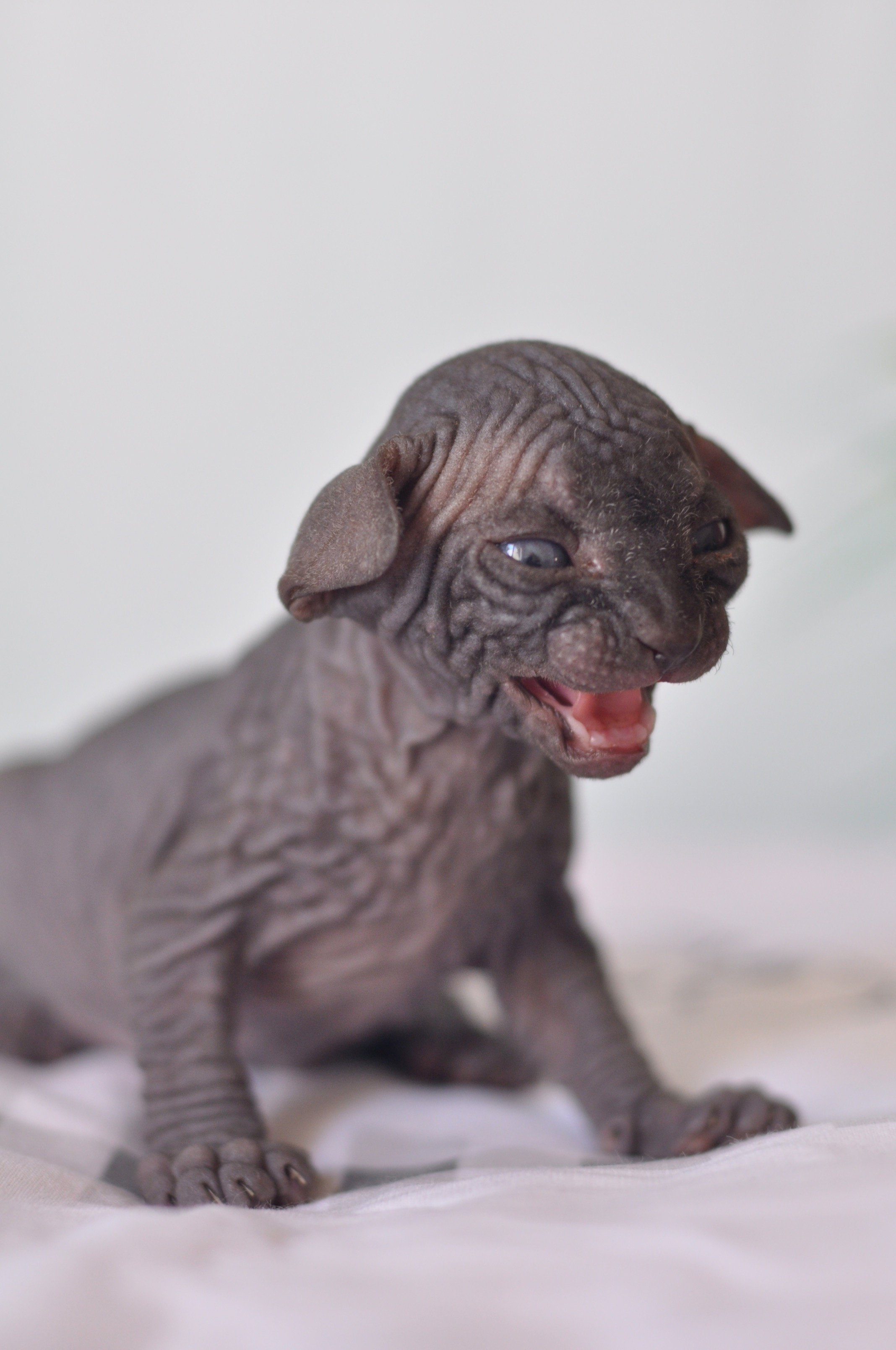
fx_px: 2807
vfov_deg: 27.0
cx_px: 448
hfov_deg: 18.1
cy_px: 675
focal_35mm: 75
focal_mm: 50
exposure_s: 1/200
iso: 500
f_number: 2.5
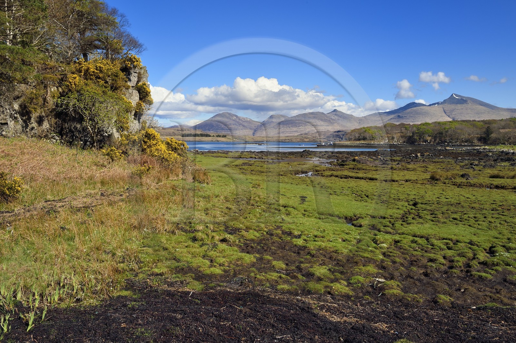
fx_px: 501
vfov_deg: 37.8
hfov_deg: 54.5
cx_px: 258
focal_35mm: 35
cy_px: 172
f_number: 14
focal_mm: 35
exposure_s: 1/250
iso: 200
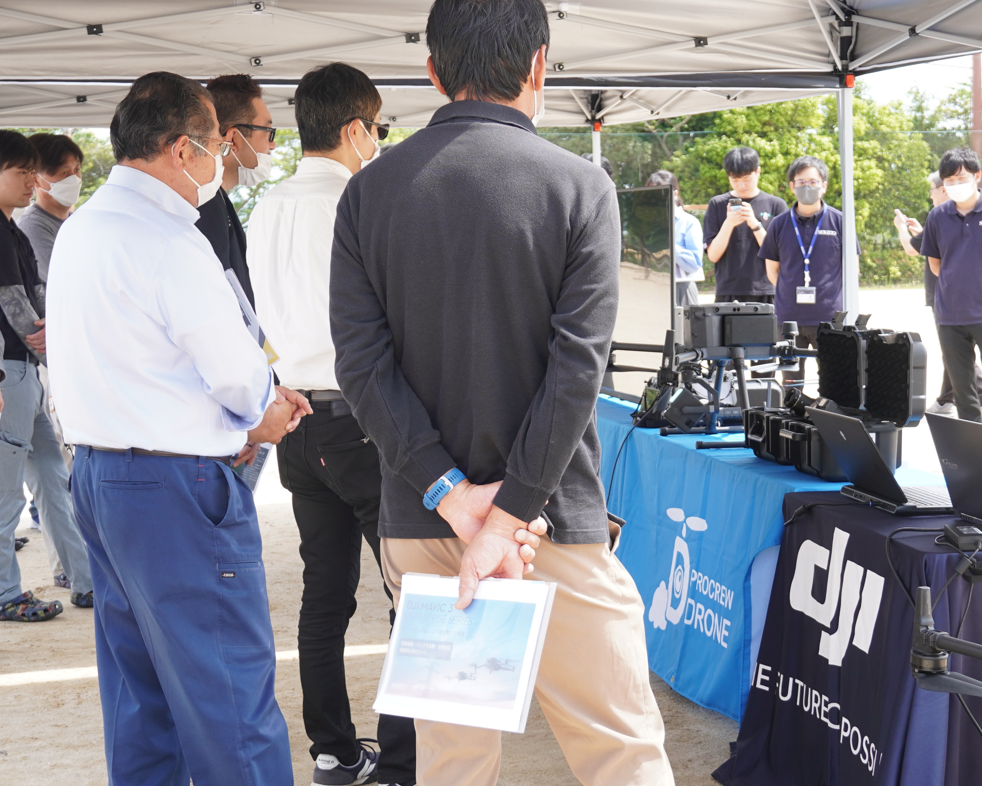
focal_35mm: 68
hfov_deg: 27.9
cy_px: 335
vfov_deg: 22.5
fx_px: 1974
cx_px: 572
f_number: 4
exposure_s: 1/200
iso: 125
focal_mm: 25
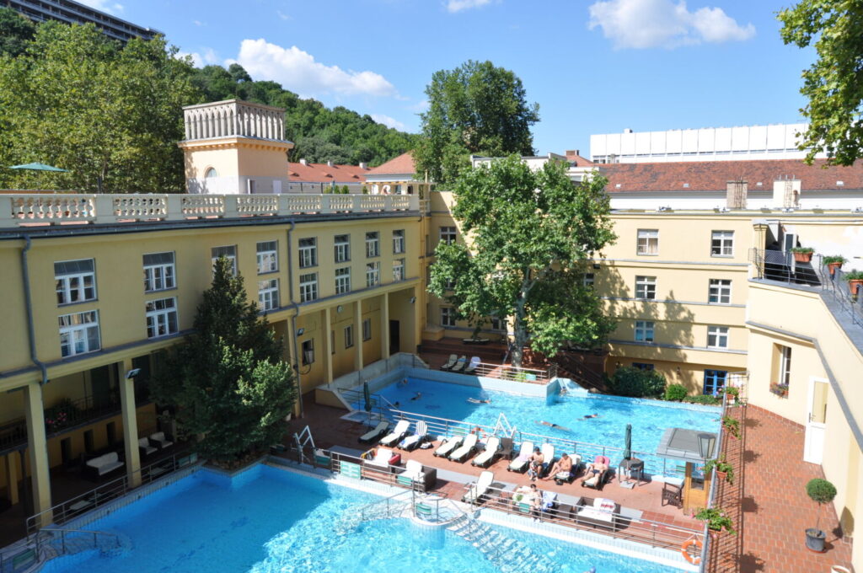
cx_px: 432
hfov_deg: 70.5
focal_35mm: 26
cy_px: 286
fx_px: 611
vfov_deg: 50.3
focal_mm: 17
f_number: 9
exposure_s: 1/320
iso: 200
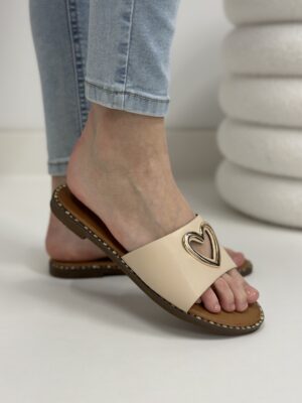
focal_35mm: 48
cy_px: 202
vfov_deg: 39.7
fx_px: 558
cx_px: 151
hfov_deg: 30.3
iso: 125
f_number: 1.78
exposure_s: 1/100
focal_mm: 6.86
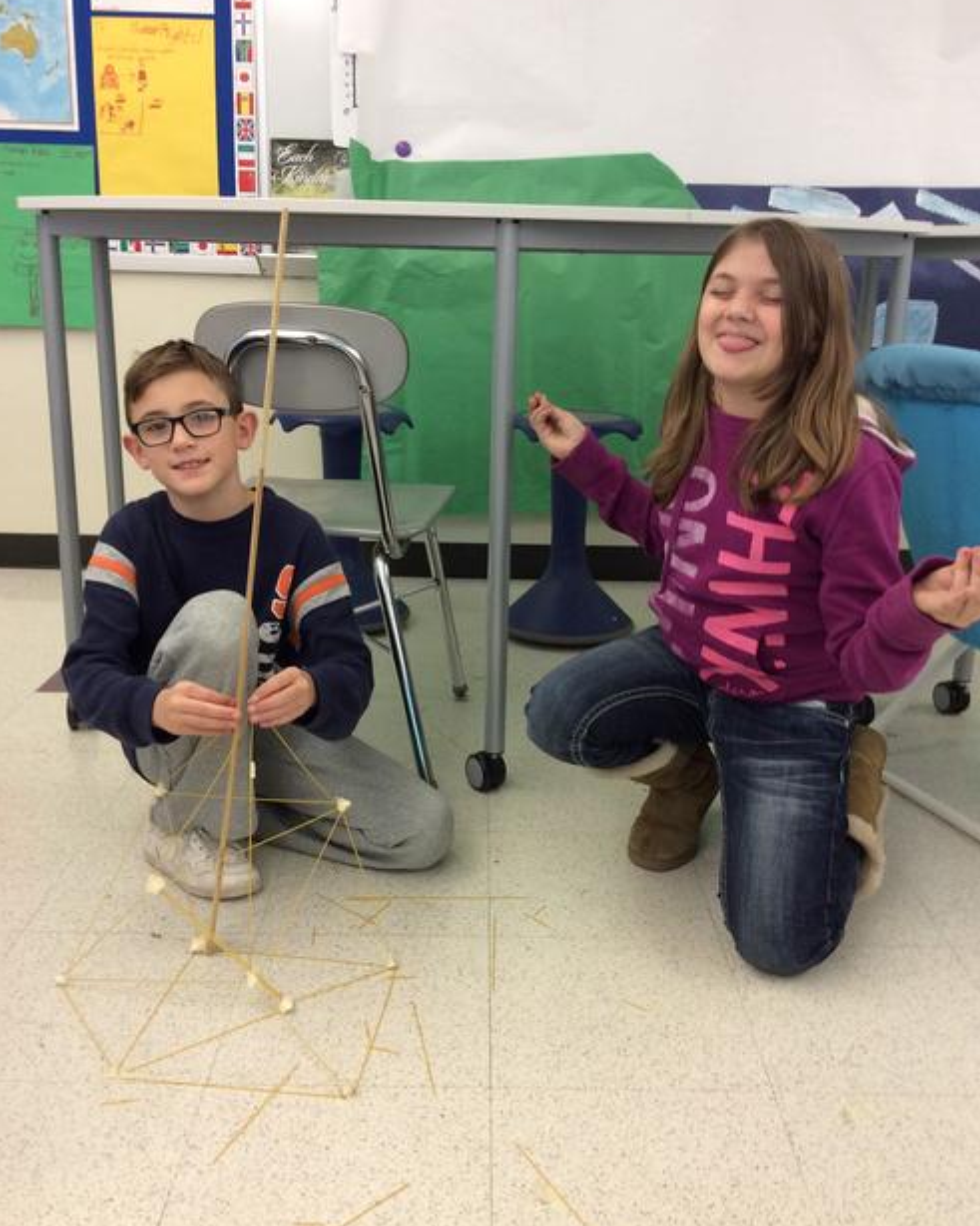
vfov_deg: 52.8
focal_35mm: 34
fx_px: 1233
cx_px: 491
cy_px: 604
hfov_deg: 43.3
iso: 100
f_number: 2.4
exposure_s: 1/24
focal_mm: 3.3
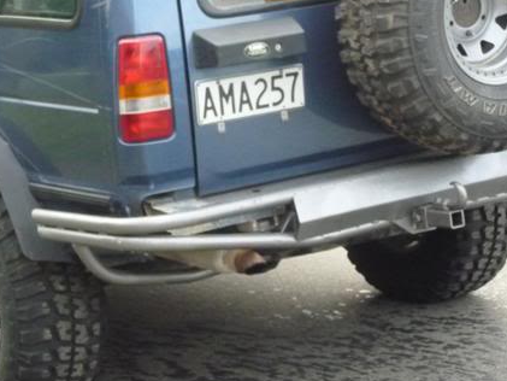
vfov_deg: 12.1
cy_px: 183
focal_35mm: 123
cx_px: 302
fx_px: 1802
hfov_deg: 16.0
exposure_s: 1/125
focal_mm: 14.5
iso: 800
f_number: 5
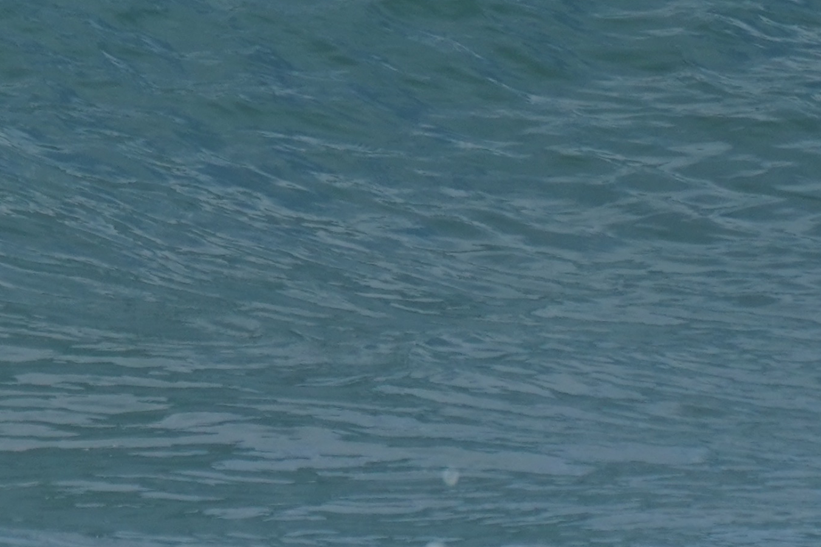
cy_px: -413
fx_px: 55898
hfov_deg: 0.8
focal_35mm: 2451
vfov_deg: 0.6
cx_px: -747
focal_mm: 552
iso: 640
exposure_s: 1/1000
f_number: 11
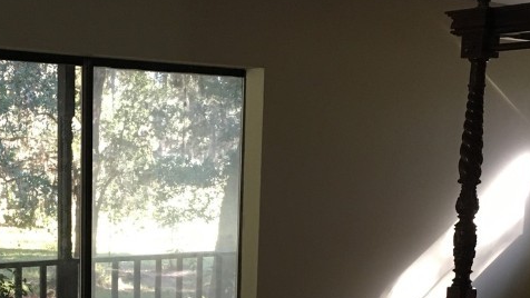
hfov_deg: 30.8
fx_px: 956
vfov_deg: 17.4
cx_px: 179
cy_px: 287
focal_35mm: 68
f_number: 2.2
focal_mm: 4.15
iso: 125
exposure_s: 1/30
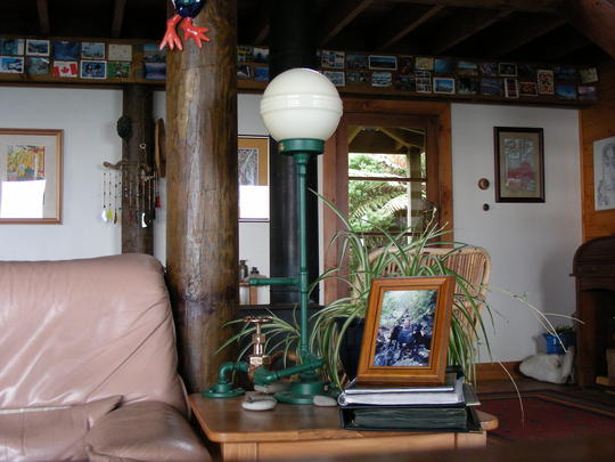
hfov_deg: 39.7
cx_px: 308
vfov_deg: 30.3
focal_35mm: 48
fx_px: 853
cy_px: 231
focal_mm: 8
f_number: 3.5
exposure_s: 1/10.2
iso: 200
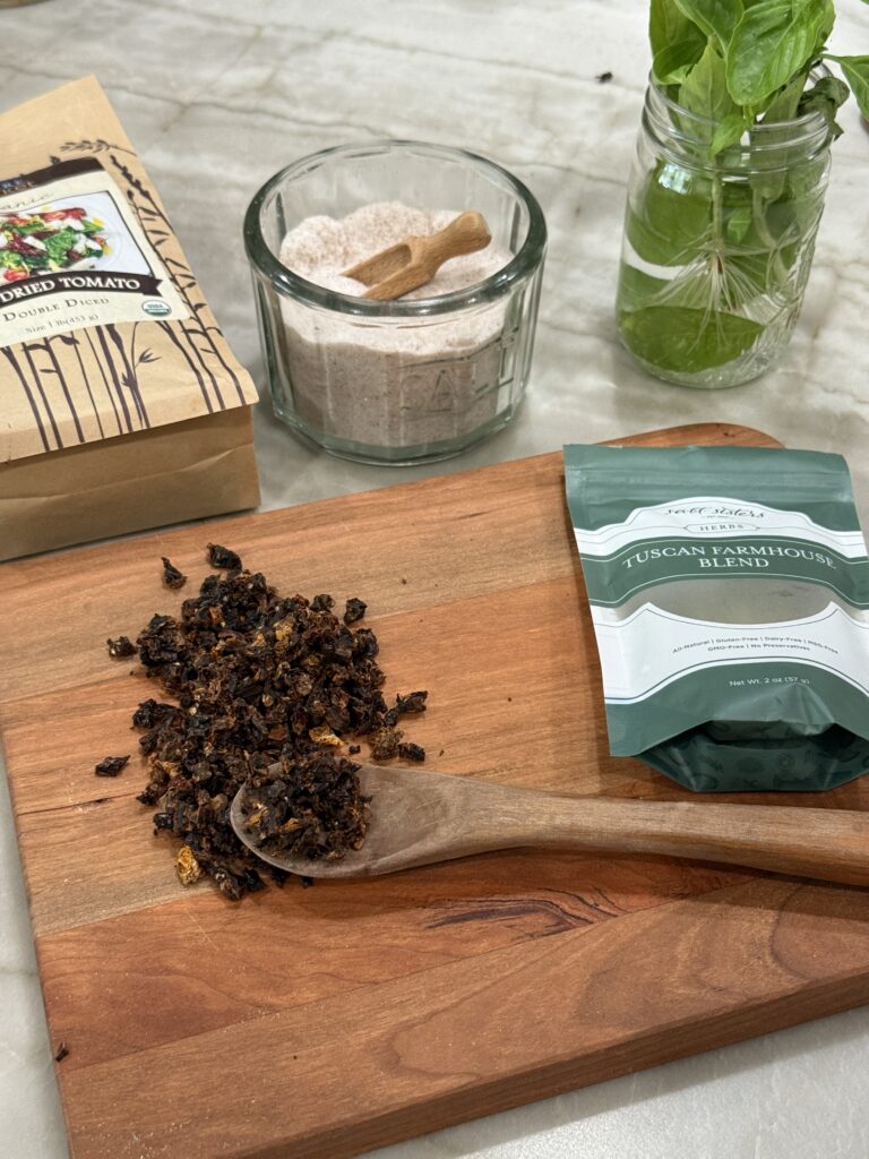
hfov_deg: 30.3
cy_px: 580
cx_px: 434
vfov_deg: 39.7
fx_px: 1607
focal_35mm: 48
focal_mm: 6.76
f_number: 1.78
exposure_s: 1/40
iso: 200
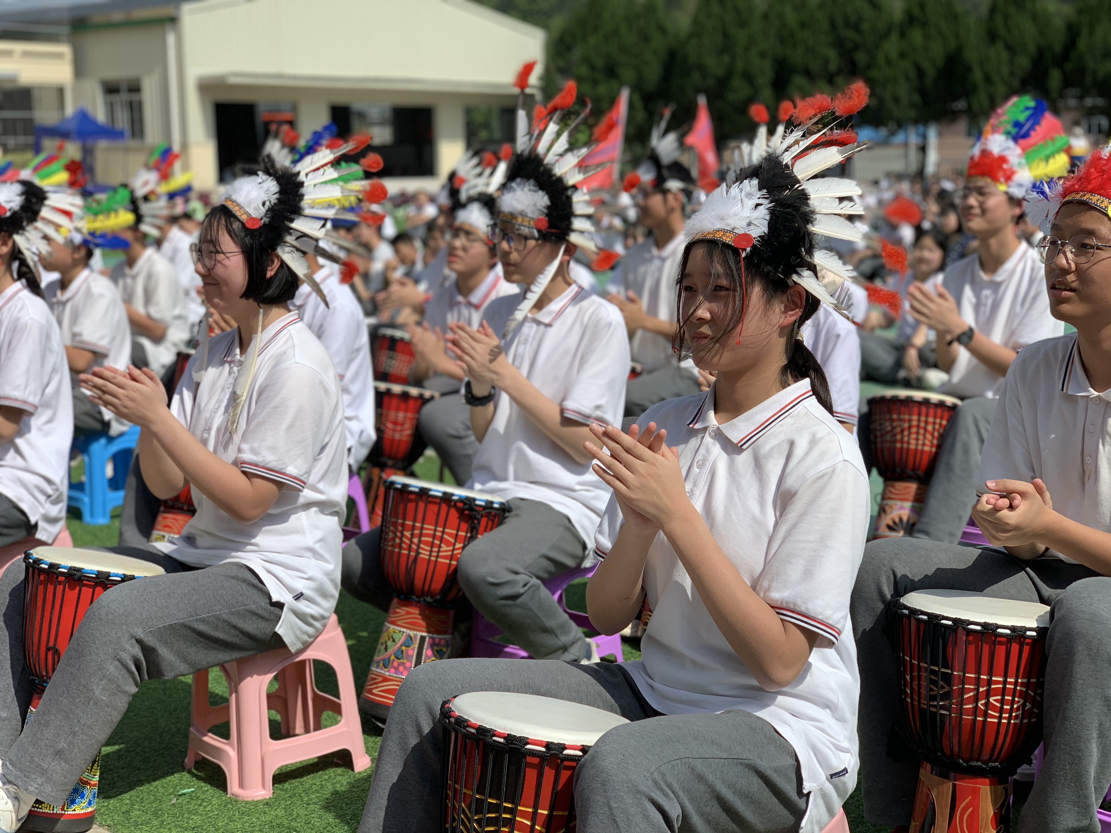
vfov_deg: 28.0
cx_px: 556
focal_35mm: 52
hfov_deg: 36.8
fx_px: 1669
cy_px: 416
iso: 16
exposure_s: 1/1332
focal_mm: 6
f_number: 2.4
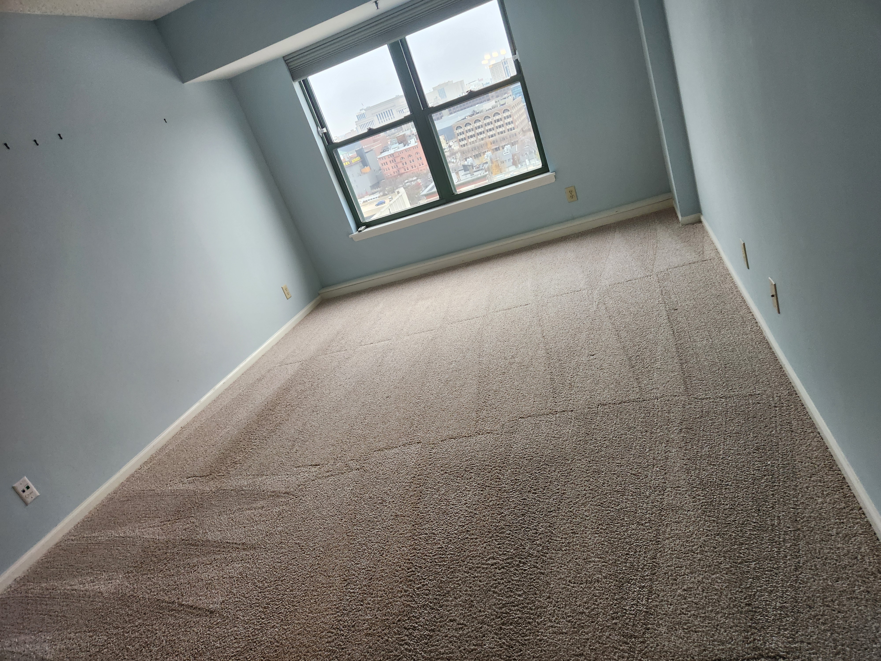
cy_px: 330
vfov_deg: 58.9
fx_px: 585
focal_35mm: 23
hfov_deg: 73.9
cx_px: 440
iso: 160
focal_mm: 5.4
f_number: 1.8
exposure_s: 1/180
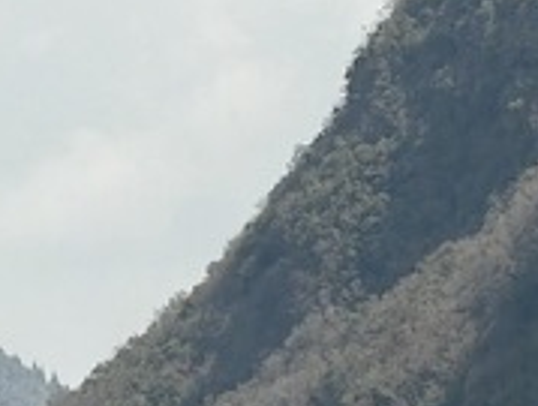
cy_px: 304
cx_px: -9
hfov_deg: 3.5
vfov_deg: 2.6
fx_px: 8892
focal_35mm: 571
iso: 25
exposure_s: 1/638
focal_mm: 16.89
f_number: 2.8
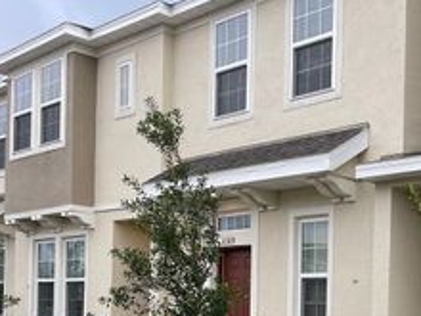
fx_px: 718
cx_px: 425
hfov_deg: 30.3
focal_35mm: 59
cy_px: 327
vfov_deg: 23.6
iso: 50
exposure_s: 1/584
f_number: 1.6
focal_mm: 5.1
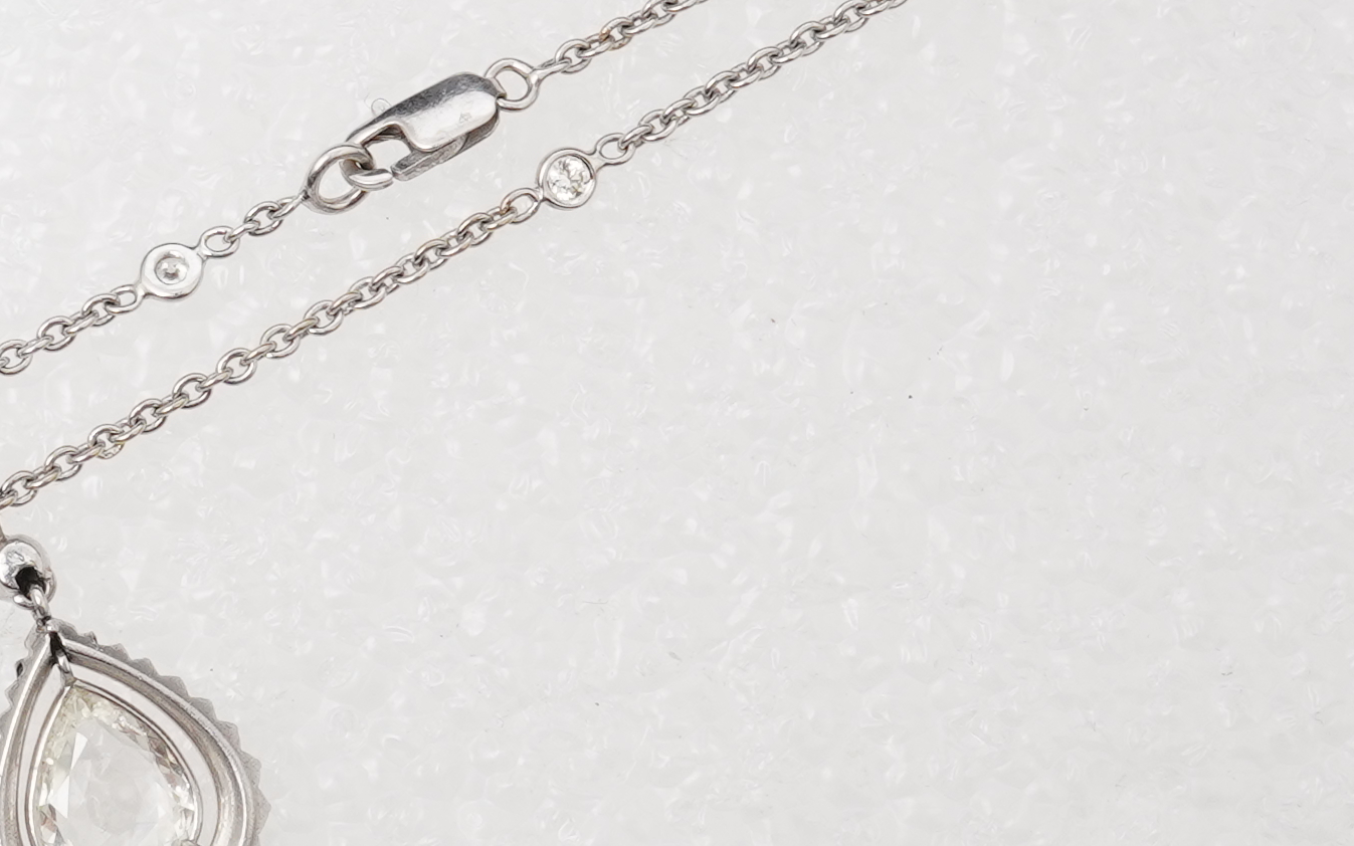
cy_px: 441
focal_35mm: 134
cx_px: 34
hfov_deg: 15.3
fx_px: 4945
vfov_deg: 9.8
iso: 500
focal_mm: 30
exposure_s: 1/125
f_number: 20
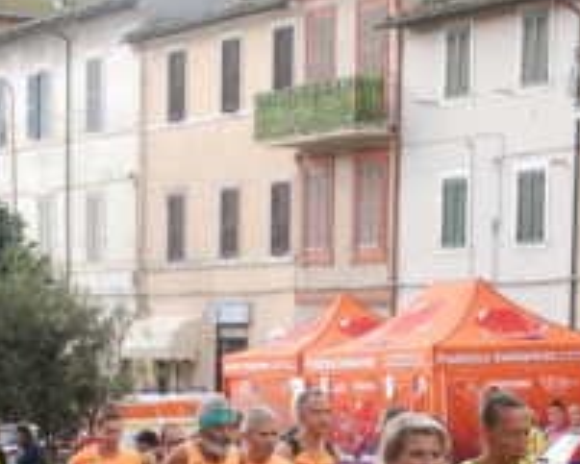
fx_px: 2319
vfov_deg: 11.3
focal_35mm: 135
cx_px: 375
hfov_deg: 14.2
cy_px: 506
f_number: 5
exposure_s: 1/1250
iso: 1000
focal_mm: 32
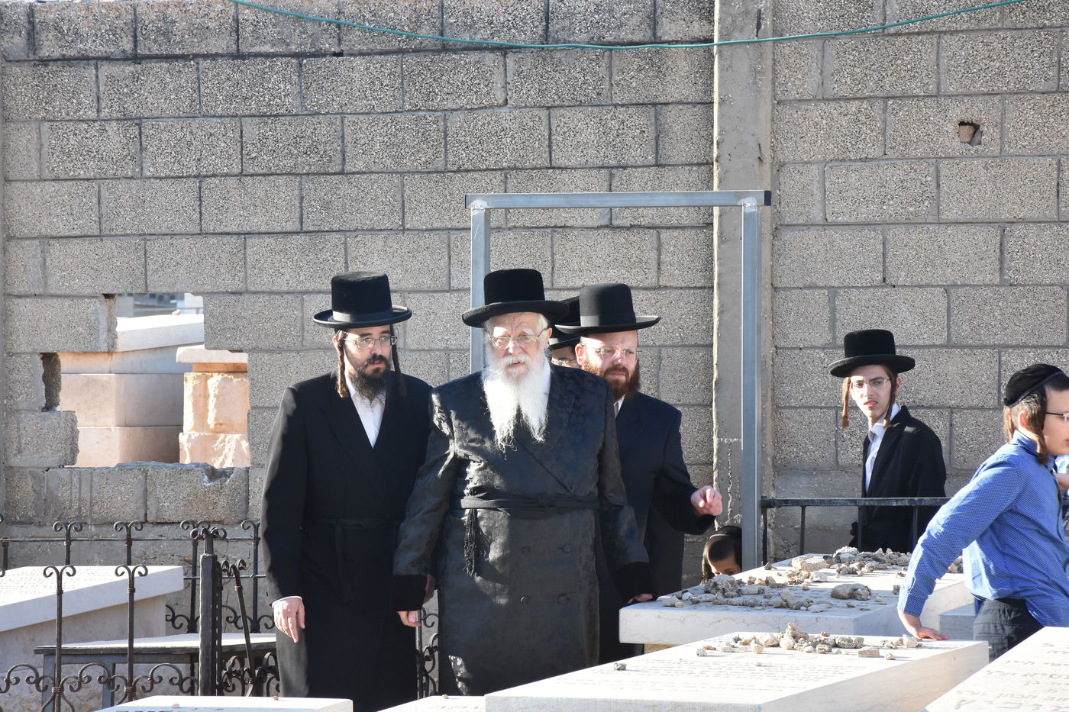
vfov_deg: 9.1
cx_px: 534
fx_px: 4453
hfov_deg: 13.7
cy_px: 356
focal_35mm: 150
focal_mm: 100
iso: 1000
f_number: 16
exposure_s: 1/160
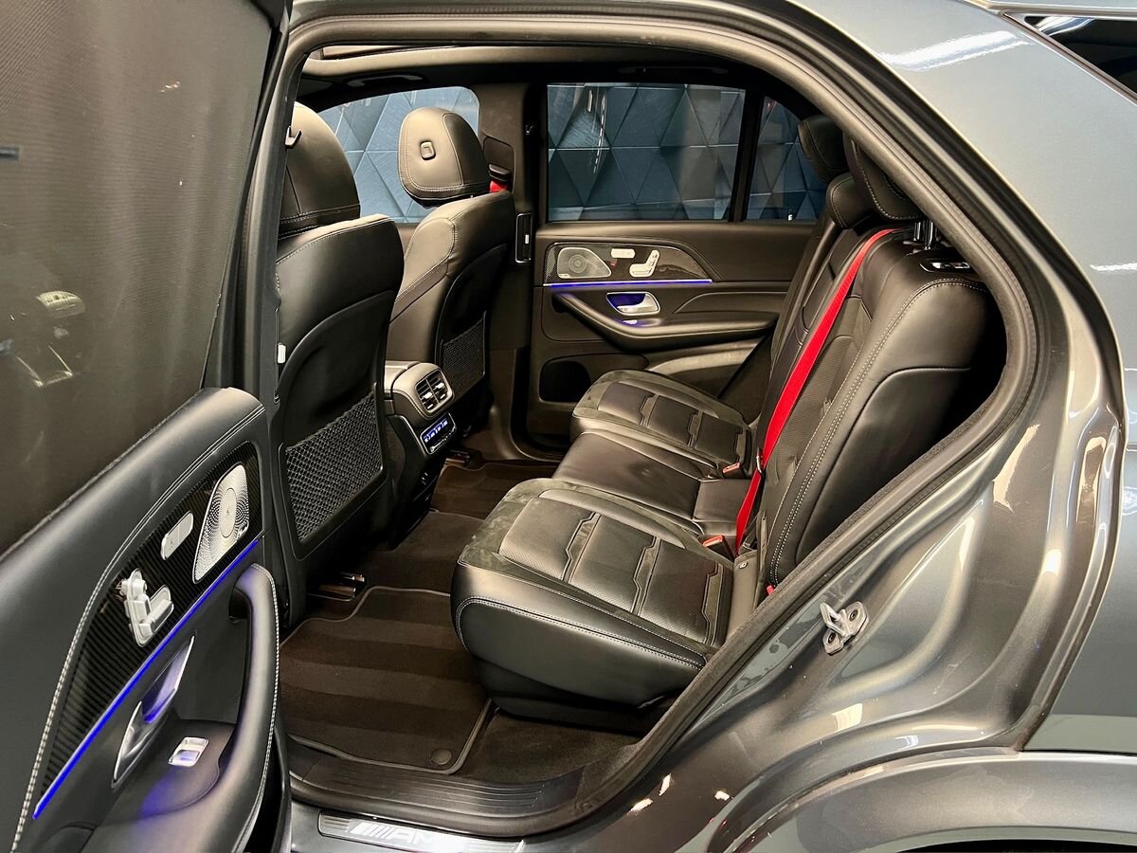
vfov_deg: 53.1
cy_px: 426
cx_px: 568
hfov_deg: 67.3
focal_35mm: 26
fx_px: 854
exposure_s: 1/50
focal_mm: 5.7
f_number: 1.5
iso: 200
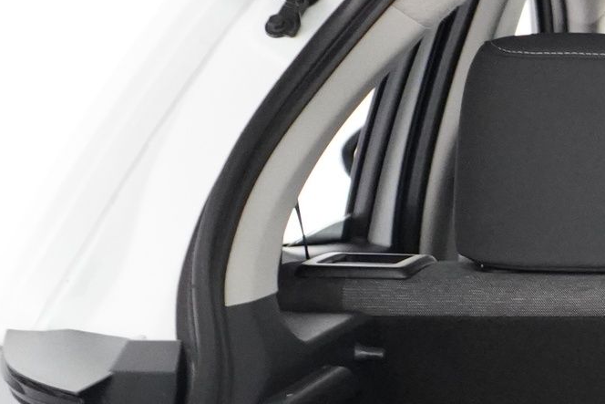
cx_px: 1018
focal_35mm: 113
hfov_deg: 15.9
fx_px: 1899
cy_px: 580
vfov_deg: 11.7
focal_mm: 30
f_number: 3.5
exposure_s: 1/160
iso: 10000
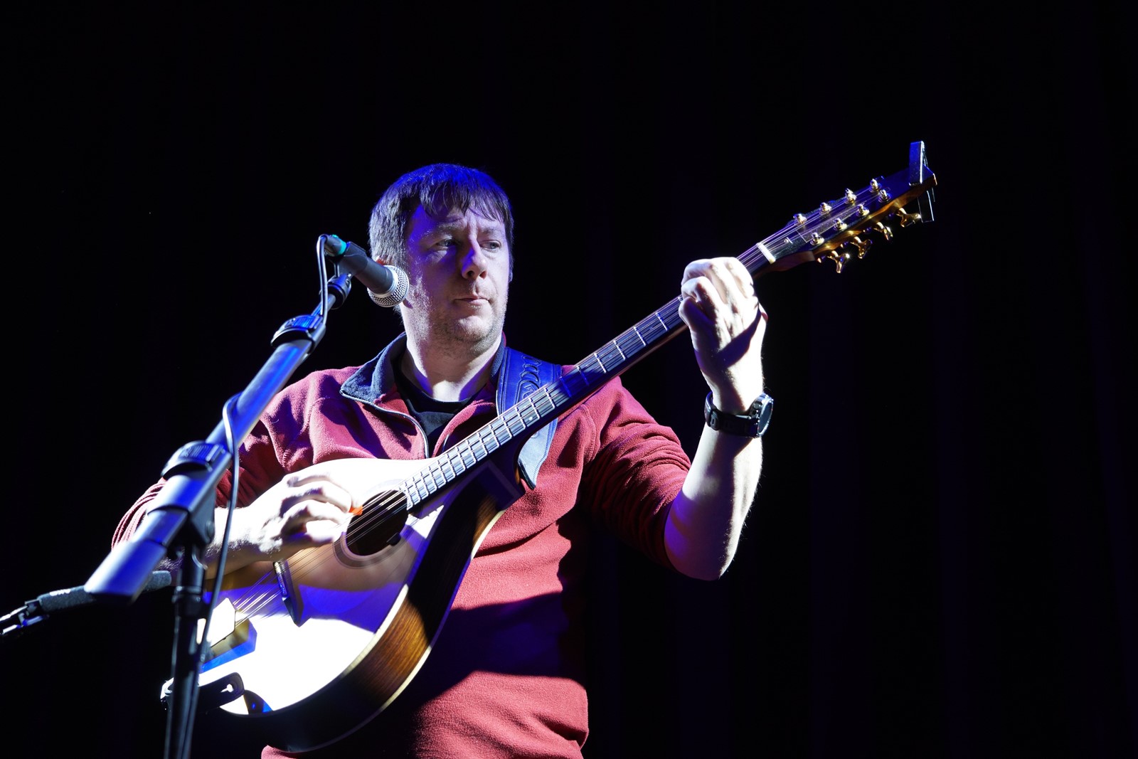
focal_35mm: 48
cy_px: 380
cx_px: 569
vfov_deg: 28.1
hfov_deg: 41.1
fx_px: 1517
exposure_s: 1/160
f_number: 4
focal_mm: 48
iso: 800
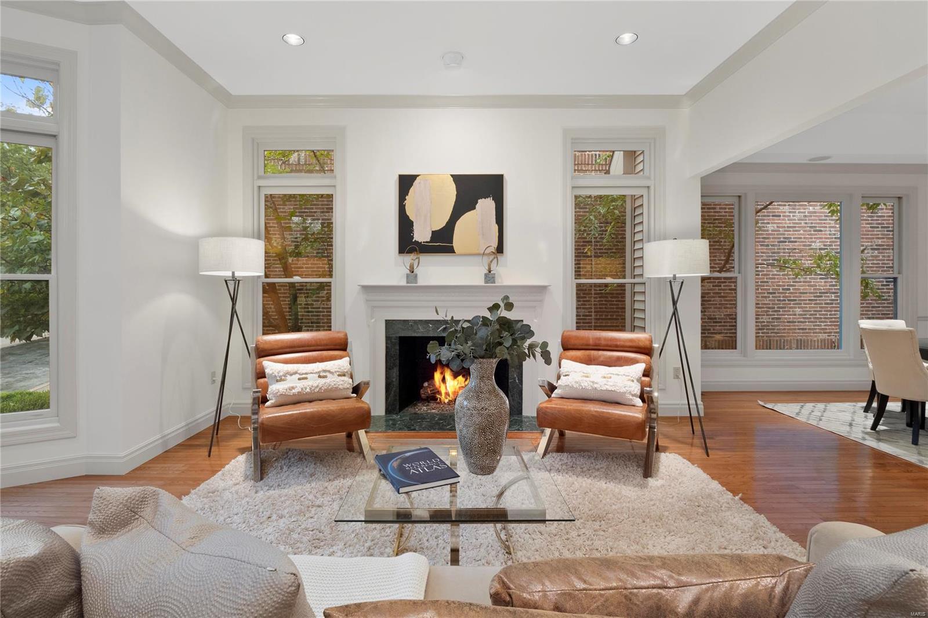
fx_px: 412
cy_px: 309
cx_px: 464
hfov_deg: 96.7
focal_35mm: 16
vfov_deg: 73.7
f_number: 7.1
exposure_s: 1/8
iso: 400
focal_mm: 8
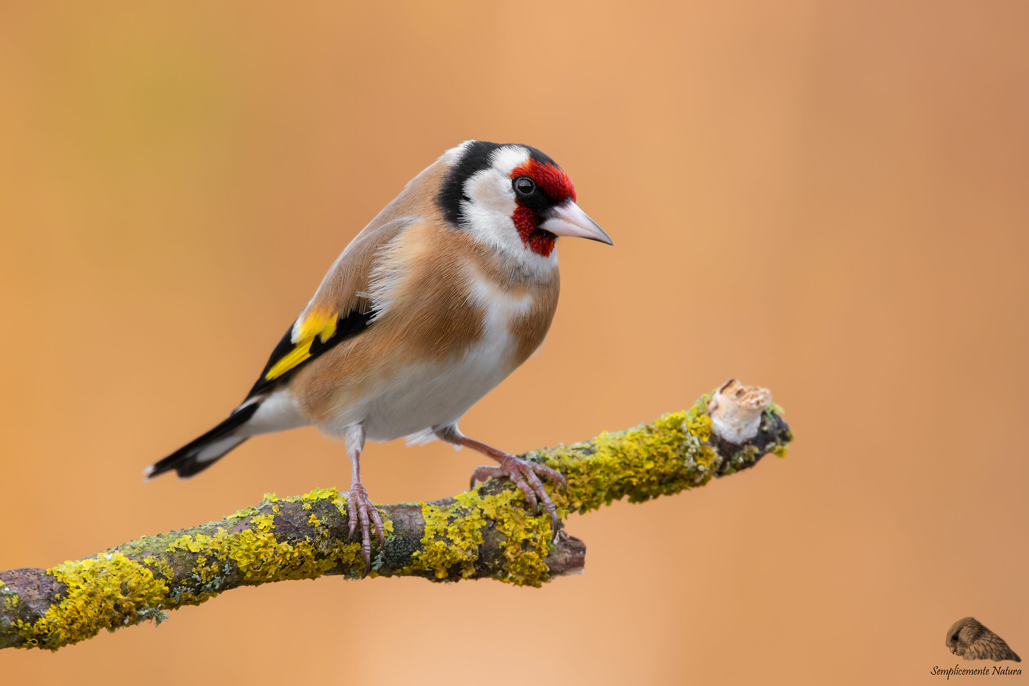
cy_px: 343
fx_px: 25723
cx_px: 514
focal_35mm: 900
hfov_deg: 2.3
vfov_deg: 1.5
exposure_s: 1/125
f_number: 8
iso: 320
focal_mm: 600
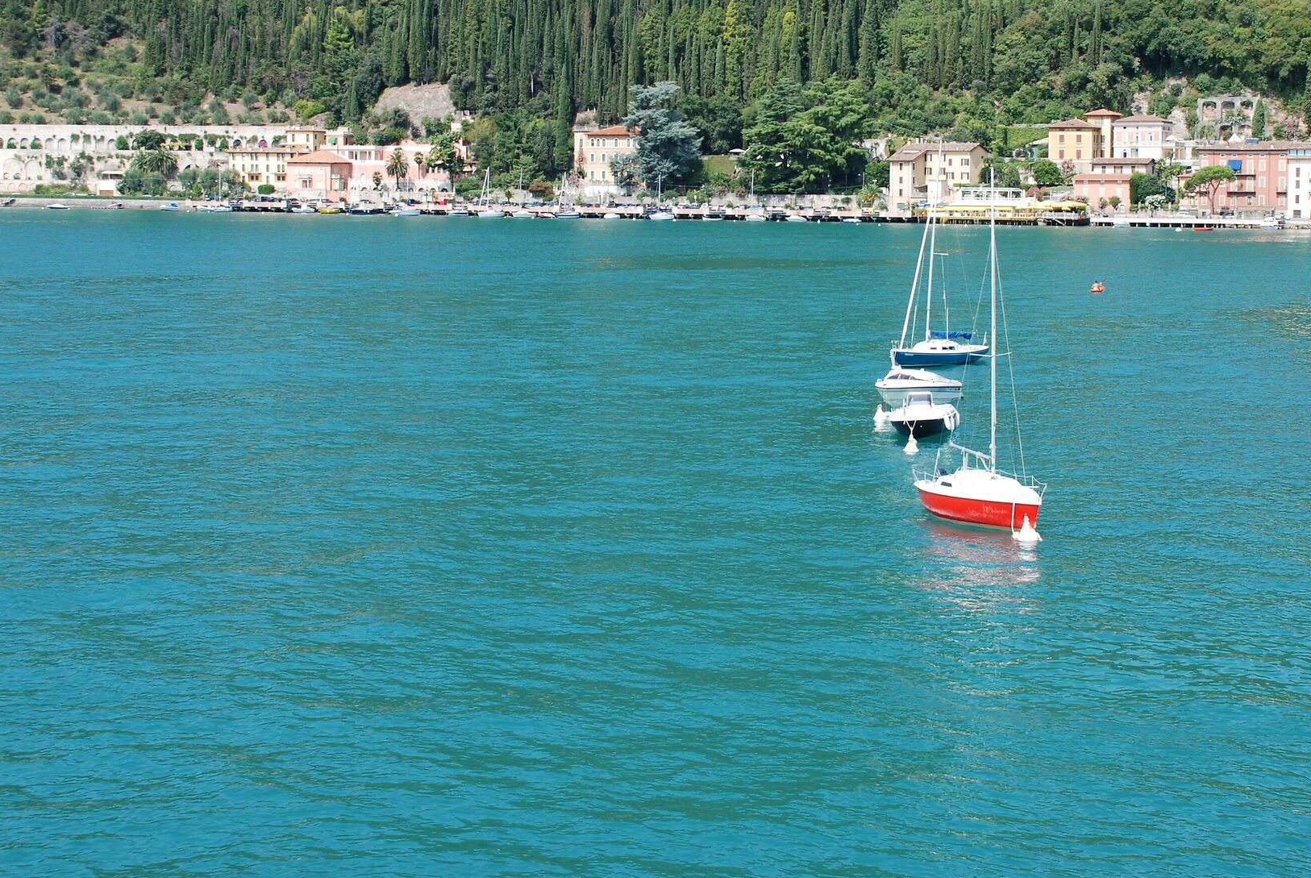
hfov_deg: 32.1
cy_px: 264
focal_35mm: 62
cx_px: 849
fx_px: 2261
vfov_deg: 21.9
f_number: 7.1
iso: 100
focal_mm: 28
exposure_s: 1/200
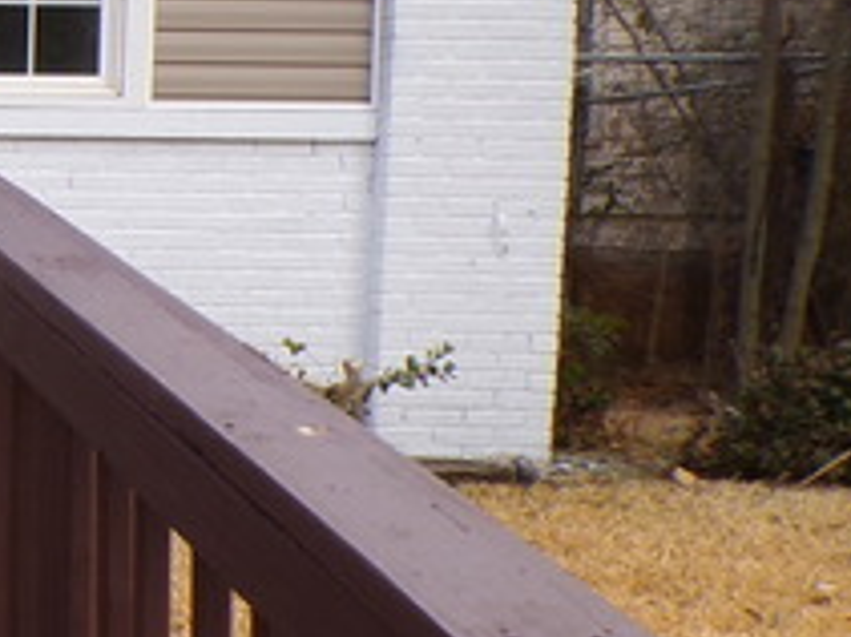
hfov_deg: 17.7
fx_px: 2236
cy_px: 371
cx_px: -637
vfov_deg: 16.2
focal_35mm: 91
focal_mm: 4.3
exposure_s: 1/100
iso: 100
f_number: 5.8
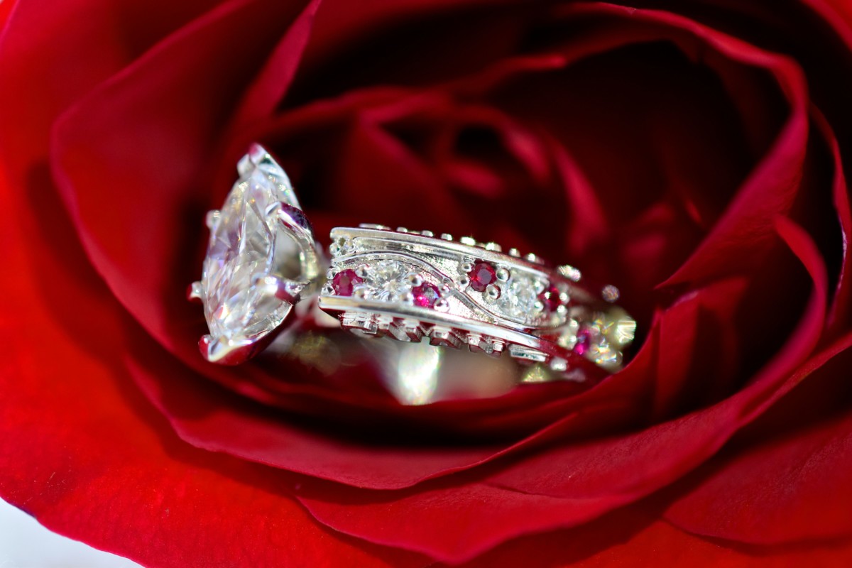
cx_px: 426
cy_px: 284
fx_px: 1420
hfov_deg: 33.4
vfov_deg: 22.6
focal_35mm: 60
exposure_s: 1/125
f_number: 4
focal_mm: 40
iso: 800
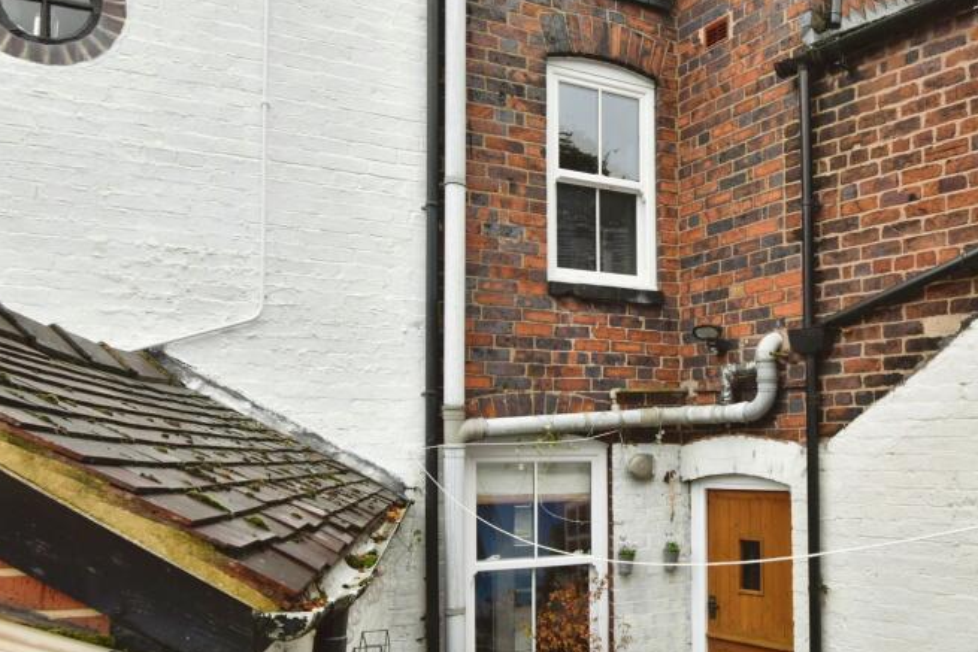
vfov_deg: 51.2
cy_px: 287
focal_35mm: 25
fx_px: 679
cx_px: 741
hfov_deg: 66.7
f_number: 6.3
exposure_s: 1/160
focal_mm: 16
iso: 500
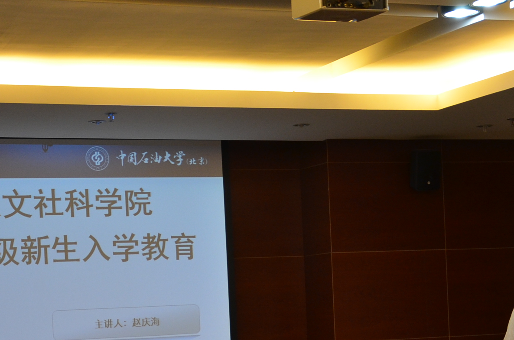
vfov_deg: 12.7
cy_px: 324
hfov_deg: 19.3
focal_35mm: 106
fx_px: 1510
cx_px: 293
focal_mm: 34
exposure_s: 1/60
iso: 560
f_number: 4.2
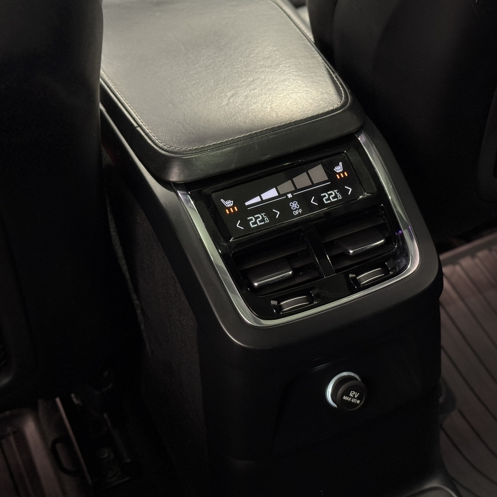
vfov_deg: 28.2
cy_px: 244
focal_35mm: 61
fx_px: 991
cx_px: 331
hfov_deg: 28.0
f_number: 1.78
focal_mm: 6.76
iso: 400
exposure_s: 1/33
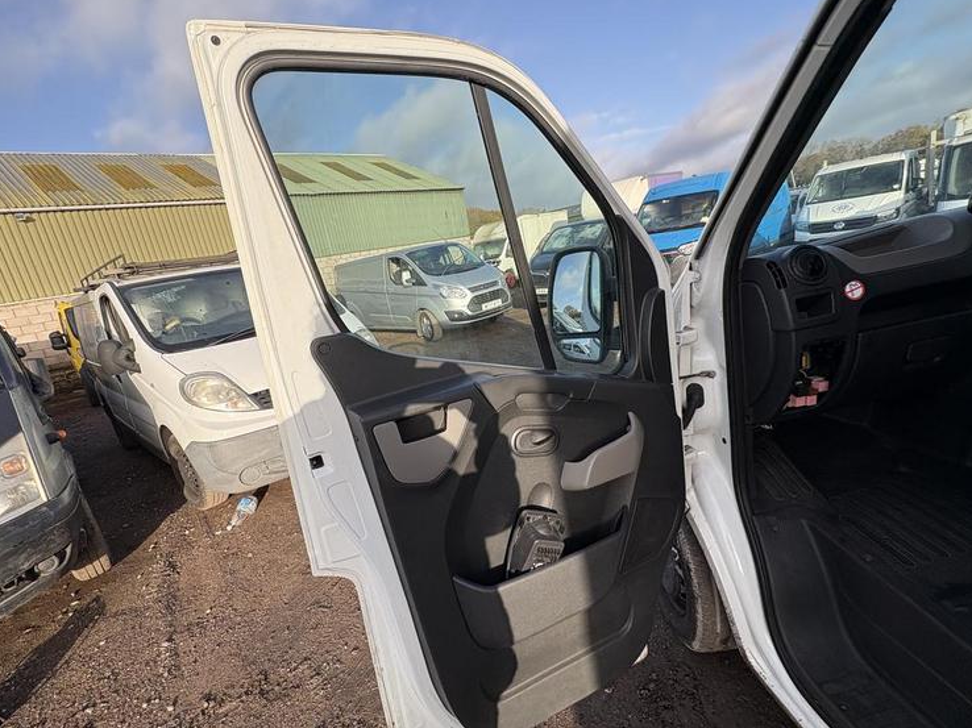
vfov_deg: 74.7
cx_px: 481
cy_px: 373
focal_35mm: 17
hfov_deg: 91.0
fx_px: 477
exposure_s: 1/533
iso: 40
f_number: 2.2
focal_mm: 2.22
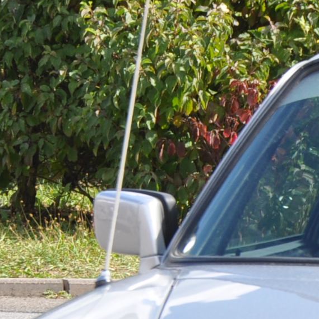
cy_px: 400
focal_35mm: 576
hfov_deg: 3.0
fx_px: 6005
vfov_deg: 3.0
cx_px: 470
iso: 200
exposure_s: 1/200
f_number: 8
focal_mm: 80
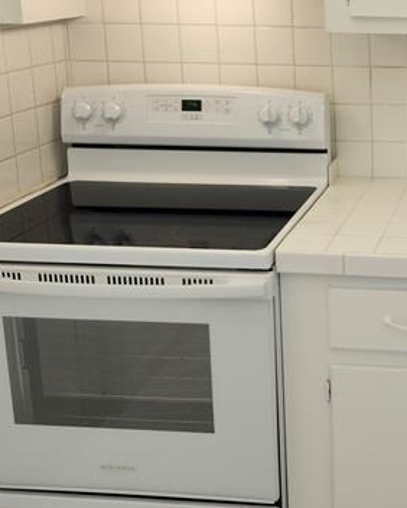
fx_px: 767
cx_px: 458
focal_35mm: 51
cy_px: 128
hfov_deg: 27.0
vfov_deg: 35.8
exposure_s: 1/60
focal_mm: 5.54
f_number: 1.8
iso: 40
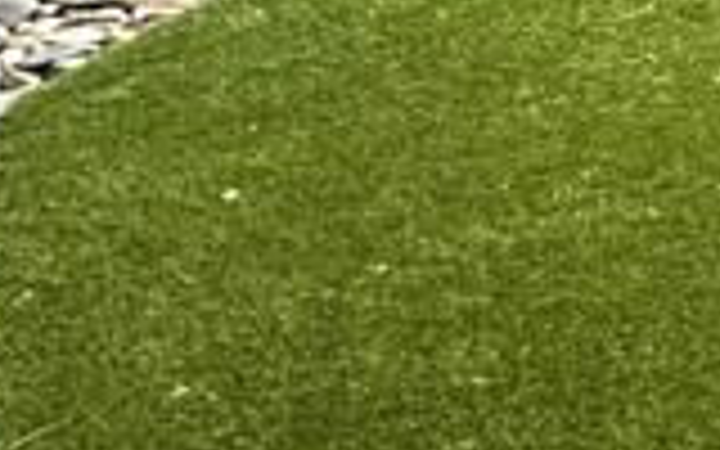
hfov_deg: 11.5
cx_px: 2164
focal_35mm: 95
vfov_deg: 12.2
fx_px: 1864
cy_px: -441
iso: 40
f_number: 2.2
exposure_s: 1/537
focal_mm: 2.22
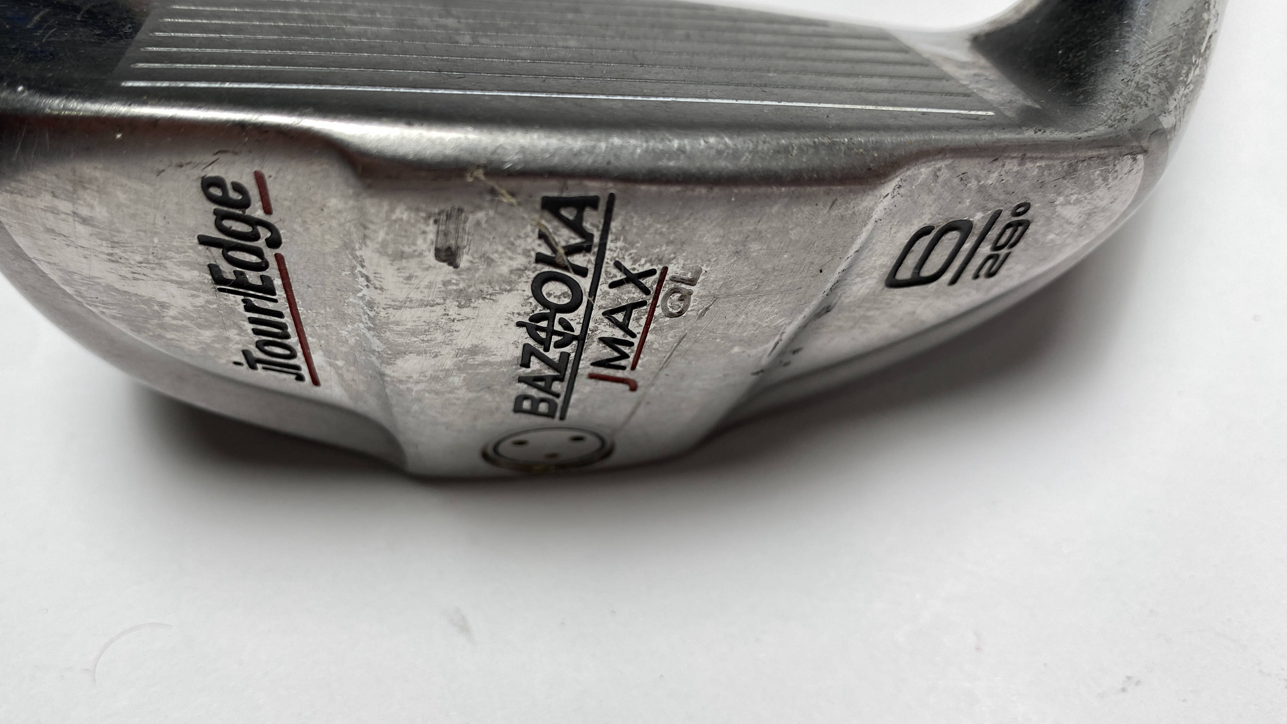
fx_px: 1024
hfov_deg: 64.2
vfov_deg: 38.8
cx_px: 588
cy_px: 441
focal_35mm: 30
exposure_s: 1/245
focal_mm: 4.25
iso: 32
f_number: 1.8
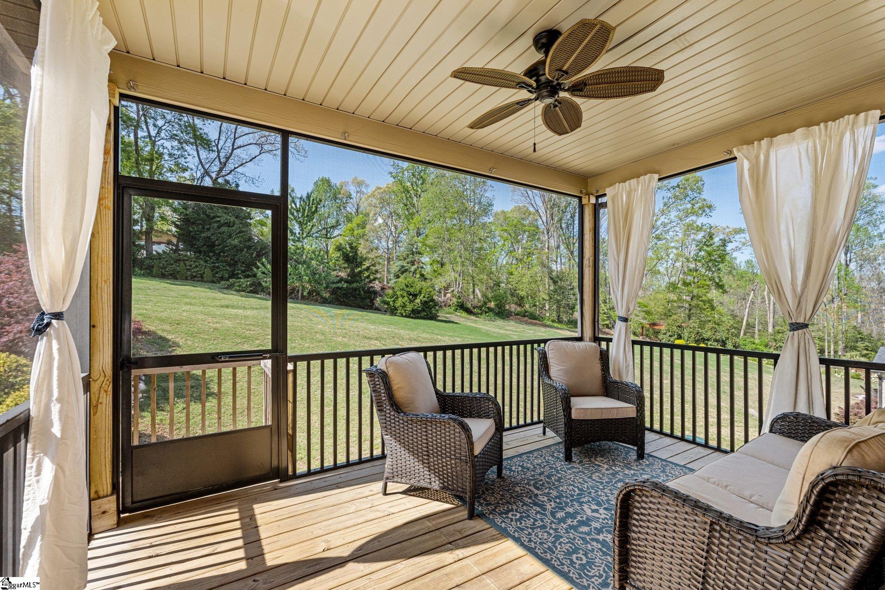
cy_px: 295
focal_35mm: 16
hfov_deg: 96.7
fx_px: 393
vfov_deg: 73.7
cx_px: 442
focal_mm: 16
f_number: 8
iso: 320
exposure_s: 1/50
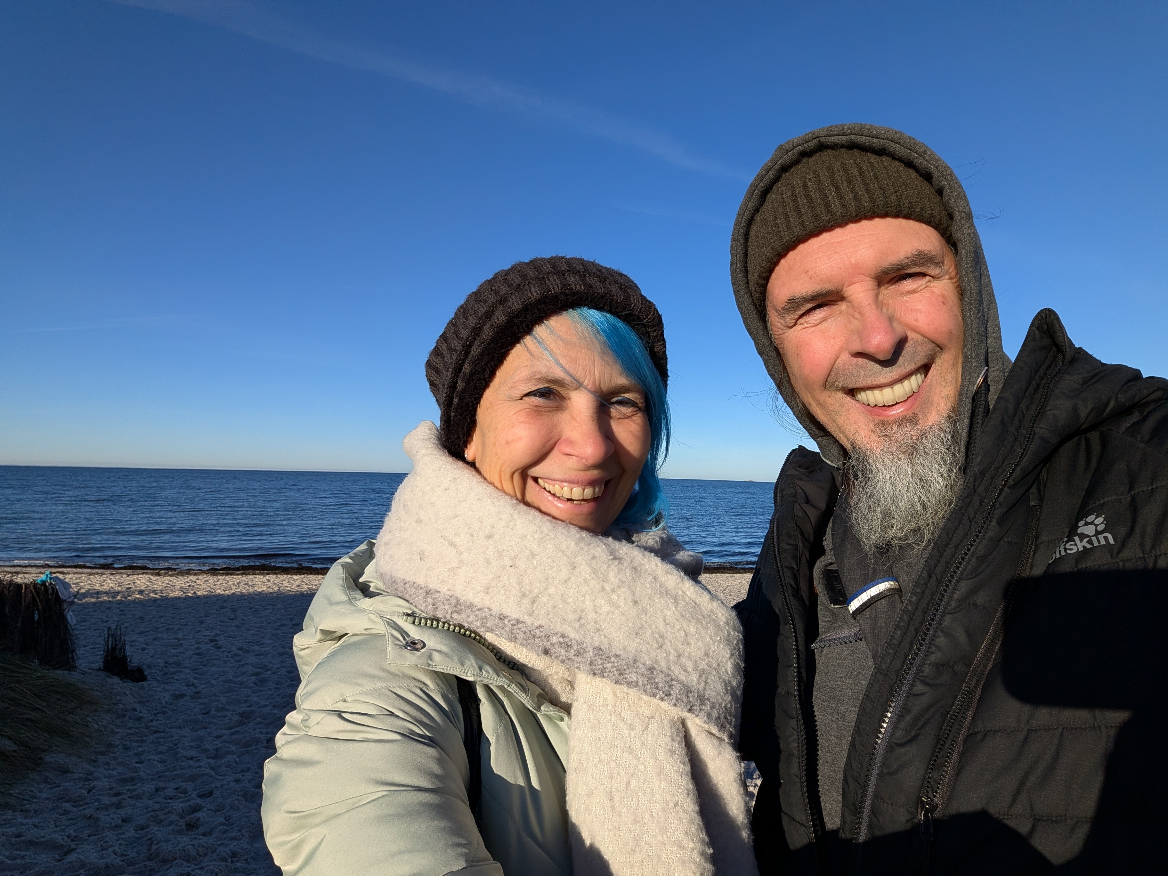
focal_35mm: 18
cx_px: 584
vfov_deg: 71.6
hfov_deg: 87.8
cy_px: 438
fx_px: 607
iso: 57
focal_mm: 2.71
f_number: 2.2
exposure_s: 1/1953
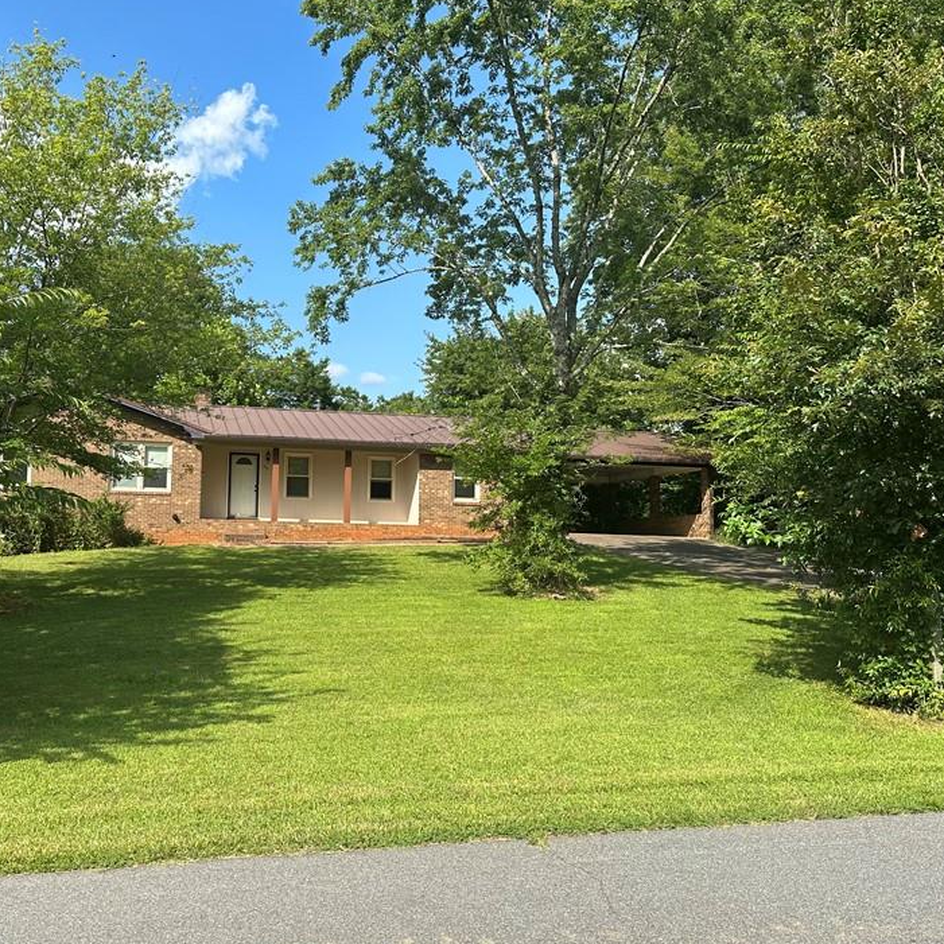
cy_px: 481
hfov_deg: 51.6
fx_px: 956
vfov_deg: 52.5
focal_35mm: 31
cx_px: 318
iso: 80
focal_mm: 6.86
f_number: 1.78
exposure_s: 1/2732
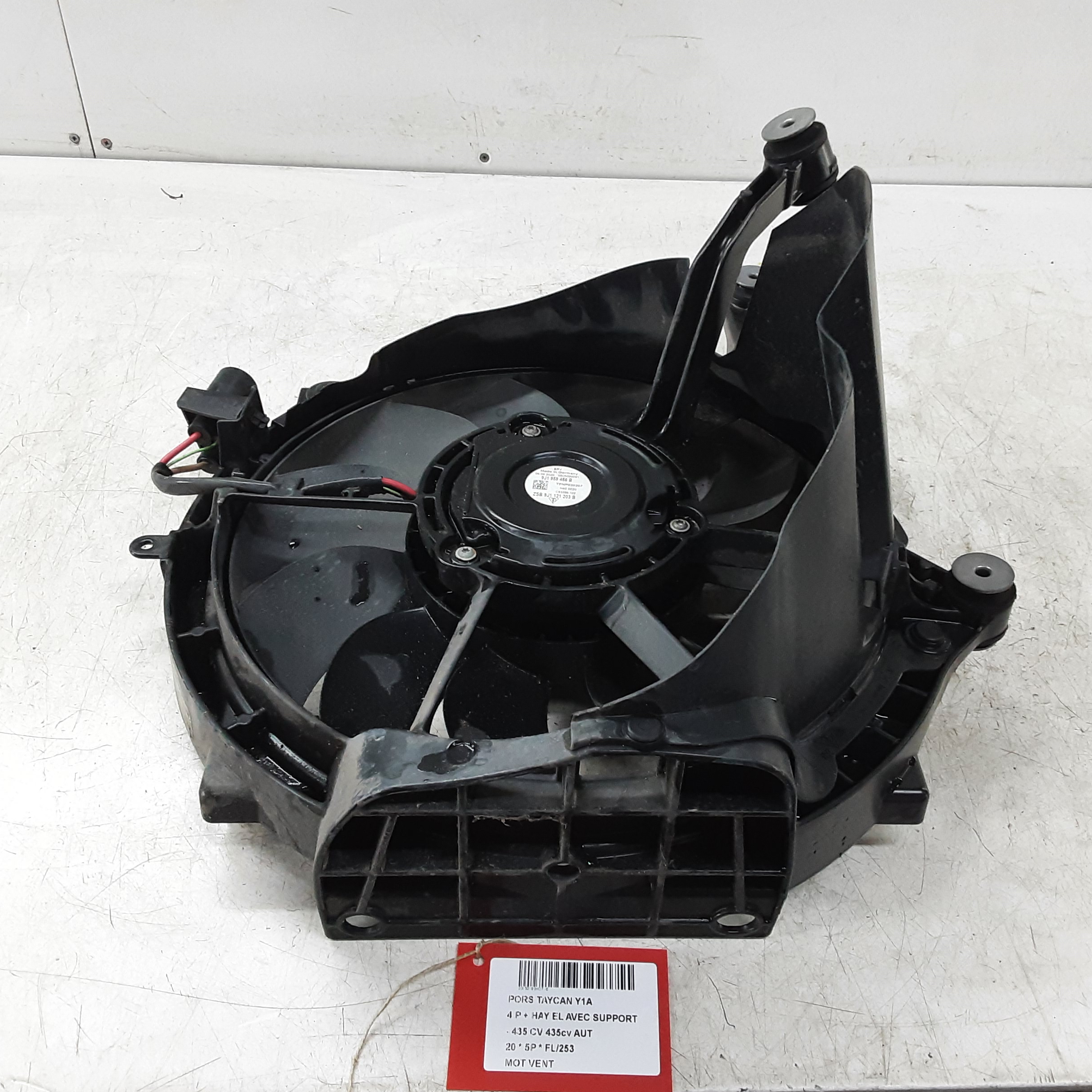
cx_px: 557
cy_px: 545
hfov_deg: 51.1
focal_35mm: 32
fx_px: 1142
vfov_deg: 51.1
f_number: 1.9
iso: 160
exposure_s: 1/50
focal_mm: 2.91
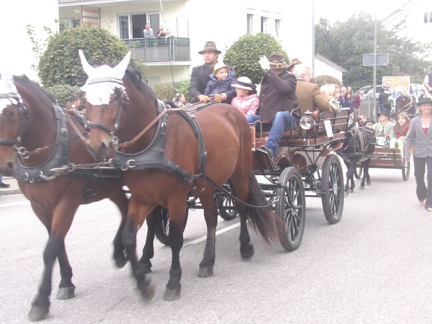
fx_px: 724
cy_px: 162
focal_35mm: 58
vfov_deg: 25.2
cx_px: 216
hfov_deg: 33.2
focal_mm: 10.3
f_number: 4.4
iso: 154
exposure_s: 1/40
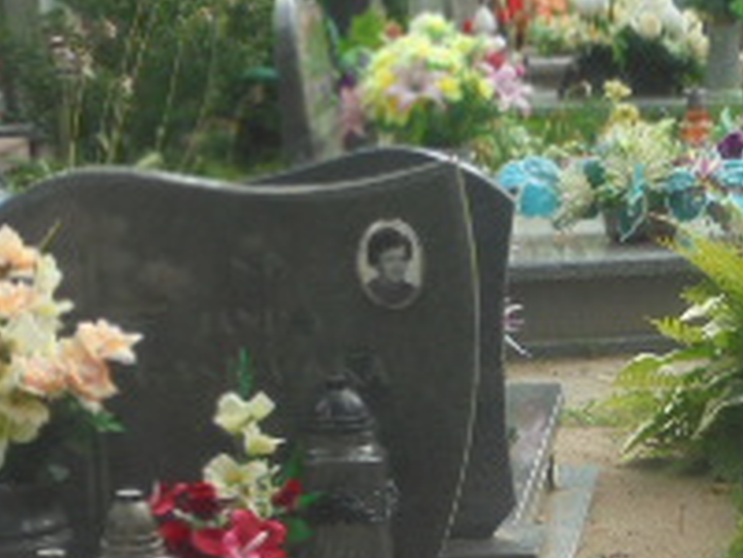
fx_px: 3370
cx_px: 732
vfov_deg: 9.3
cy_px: 729
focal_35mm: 157
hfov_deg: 12.4
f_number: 4.8
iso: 100
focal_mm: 8.9
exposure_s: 1/100
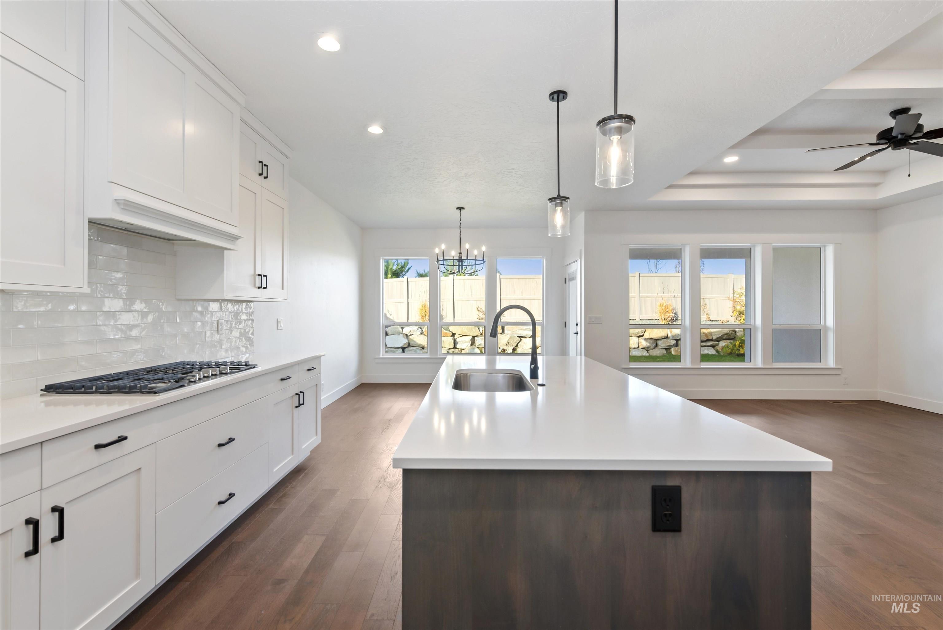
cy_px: 315
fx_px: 419
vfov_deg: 73.8
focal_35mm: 16
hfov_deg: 96.7
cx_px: 472
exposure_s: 1/20
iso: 320
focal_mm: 16
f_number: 6.3
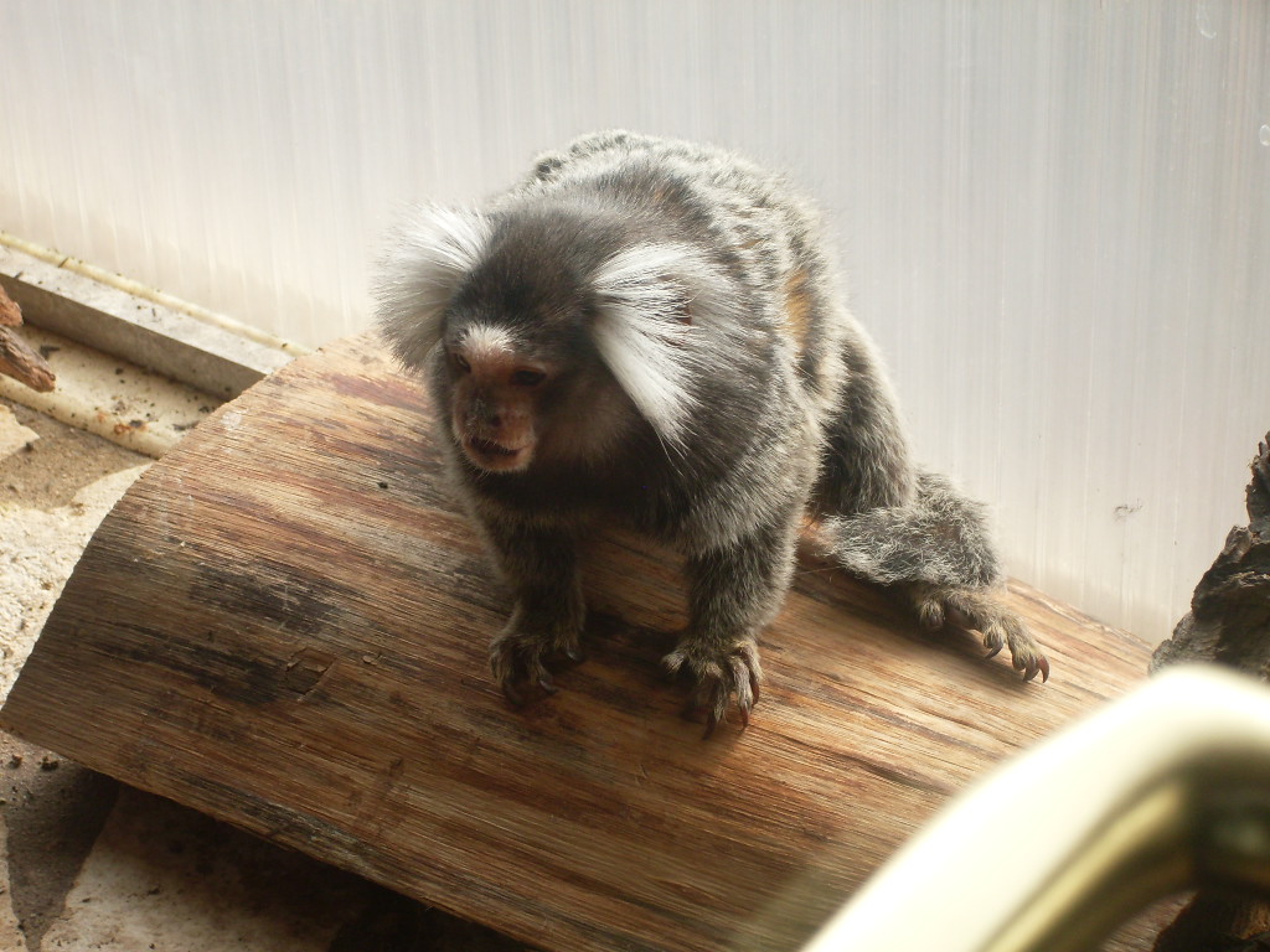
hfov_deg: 17.3
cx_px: 635
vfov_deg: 13.0
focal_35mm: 114
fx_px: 4182
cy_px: 476
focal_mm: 18.9
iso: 100
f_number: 5.2
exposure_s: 1/90
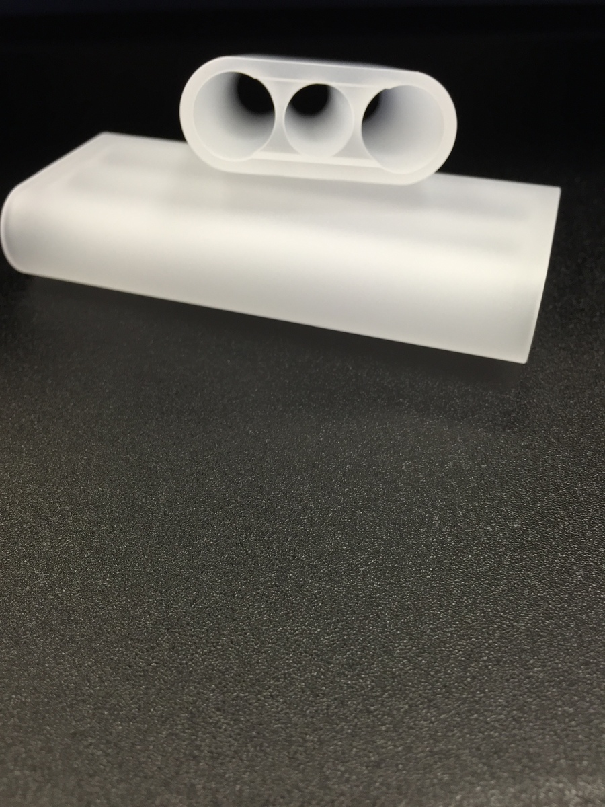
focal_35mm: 29
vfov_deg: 61.7
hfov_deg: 48.2
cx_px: 302
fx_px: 676
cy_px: 404
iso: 64
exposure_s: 1/30
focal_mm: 4.15
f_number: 2.2
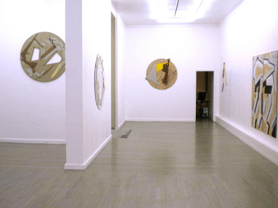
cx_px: 135
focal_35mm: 39
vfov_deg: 36.8
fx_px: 313
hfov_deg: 47.9
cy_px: 98
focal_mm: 6.3
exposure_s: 1/60
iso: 80
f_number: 3.1
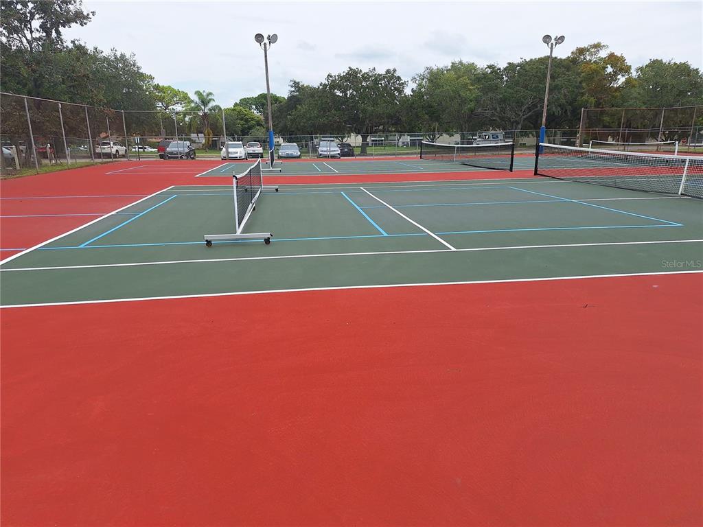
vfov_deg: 58.9
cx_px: 352
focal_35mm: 23
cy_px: 264
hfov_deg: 73.9
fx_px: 467
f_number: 1.8
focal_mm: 5.54
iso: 40
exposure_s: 1/2667
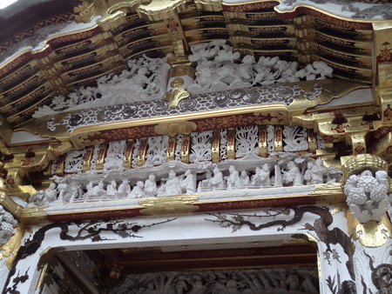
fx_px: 510
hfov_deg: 42.1
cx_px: 196
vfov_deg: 32.2
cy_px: 147
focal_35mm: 45
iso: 125
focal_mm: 8
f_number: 4.3
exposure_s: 1/60
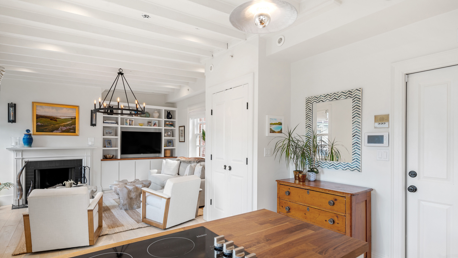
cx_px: 230
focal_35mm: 19
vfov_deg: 58.2
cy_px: 143
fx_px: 231
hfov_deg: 89.6
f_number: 8
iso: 400
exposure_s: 1/6
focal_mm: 18
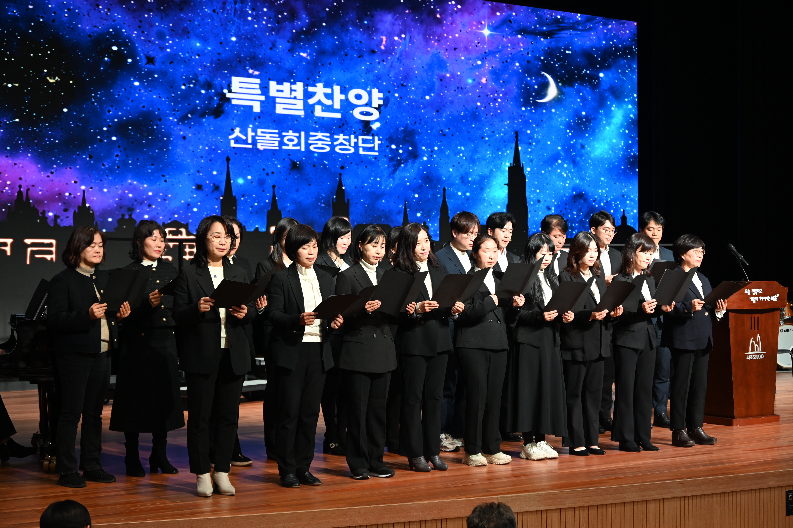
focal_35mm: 58
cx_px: 396
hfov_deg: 34.5
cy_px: 264
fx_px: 1277
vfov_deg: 23.4
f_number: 5.6
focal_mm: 58
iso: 1000
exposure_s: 1/60
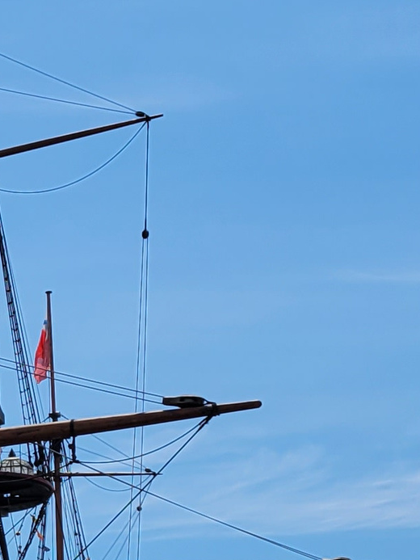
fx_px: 2070
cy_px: 564
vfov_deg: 15.1
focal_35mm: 128
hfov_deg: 10.5
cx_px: -464
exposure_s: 1/4704
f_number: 1.8
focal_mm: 5.4
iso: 40
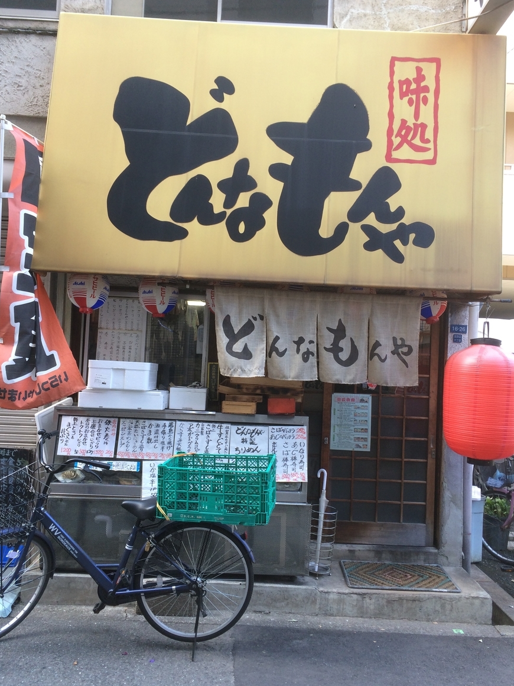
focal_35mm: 30
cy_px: 347
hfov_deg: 46.8
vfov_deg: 60.0
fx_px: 594
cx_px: 259
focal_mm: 4.15
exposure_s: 1/120
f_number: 2.2
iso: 50
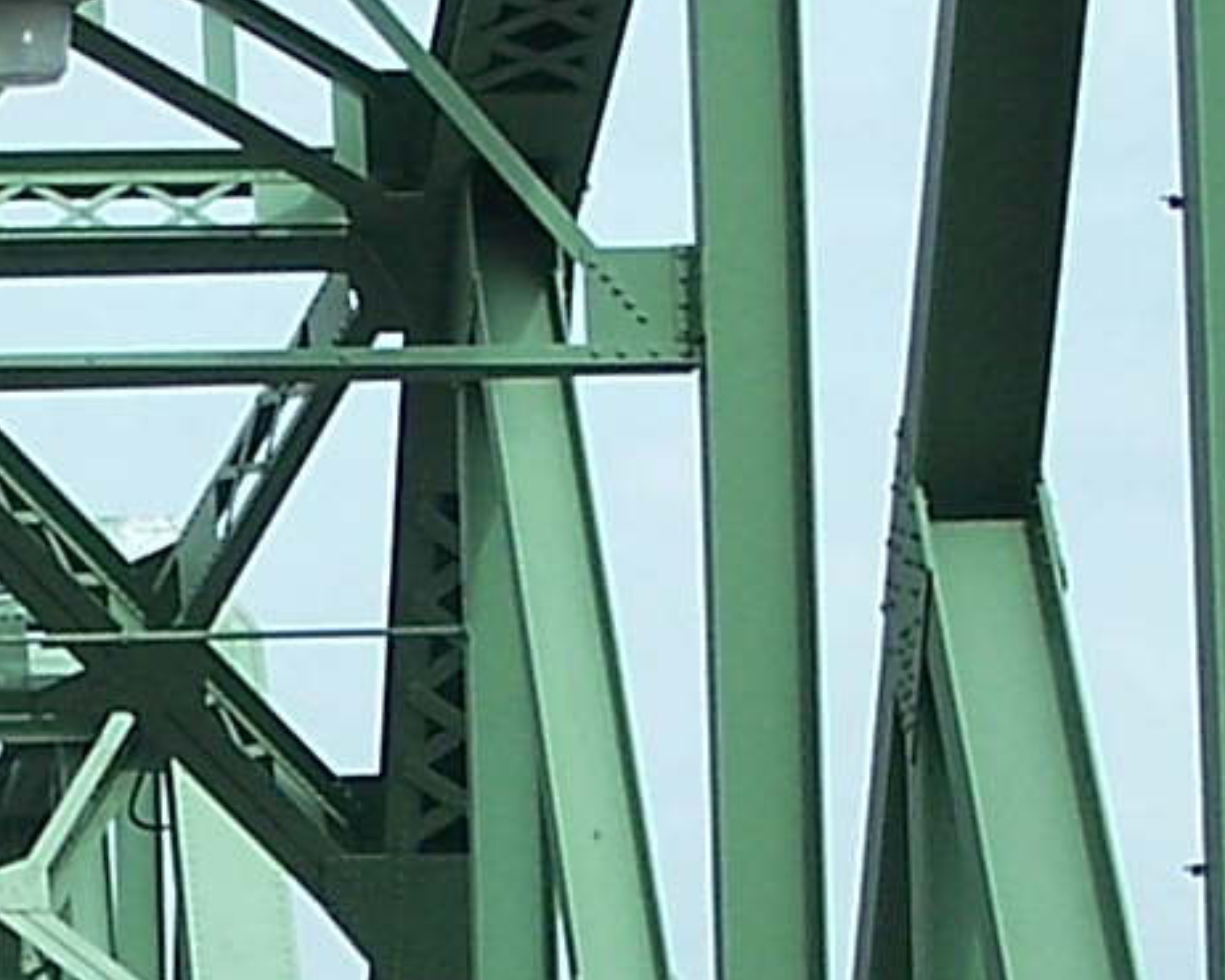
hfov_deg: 7.5
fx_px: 9249
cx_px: -276
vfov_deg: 6.1
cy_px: 1030
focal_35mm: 255
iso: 64
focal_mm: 7.8
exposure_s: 1/800
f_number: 2.8
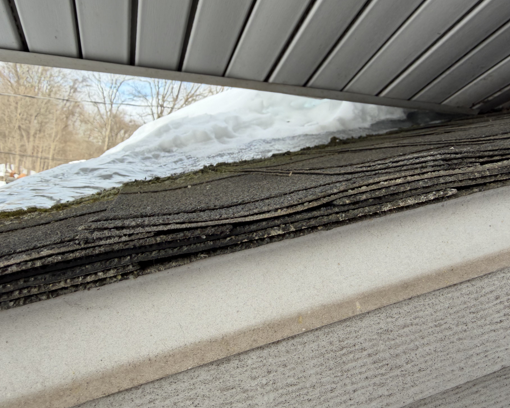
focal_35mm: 26
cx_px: 279
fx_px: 392
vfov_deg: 54.9
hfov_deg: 65.9
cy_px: 200
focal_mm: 2.22
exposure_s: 1/244
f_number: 2.2
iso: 40
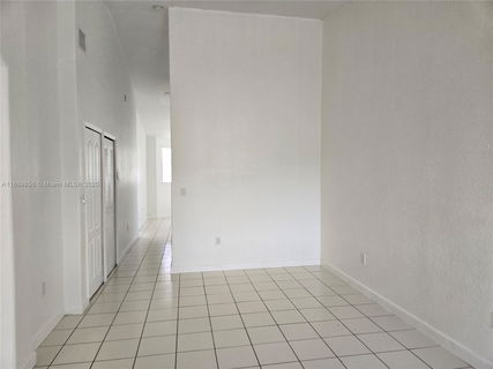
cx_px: 246
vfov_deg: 58.9
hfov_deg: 73.9
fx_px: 327
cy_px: 184
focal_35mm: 23
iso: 160
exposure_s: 1/180
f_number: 1.8
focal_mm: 5.4
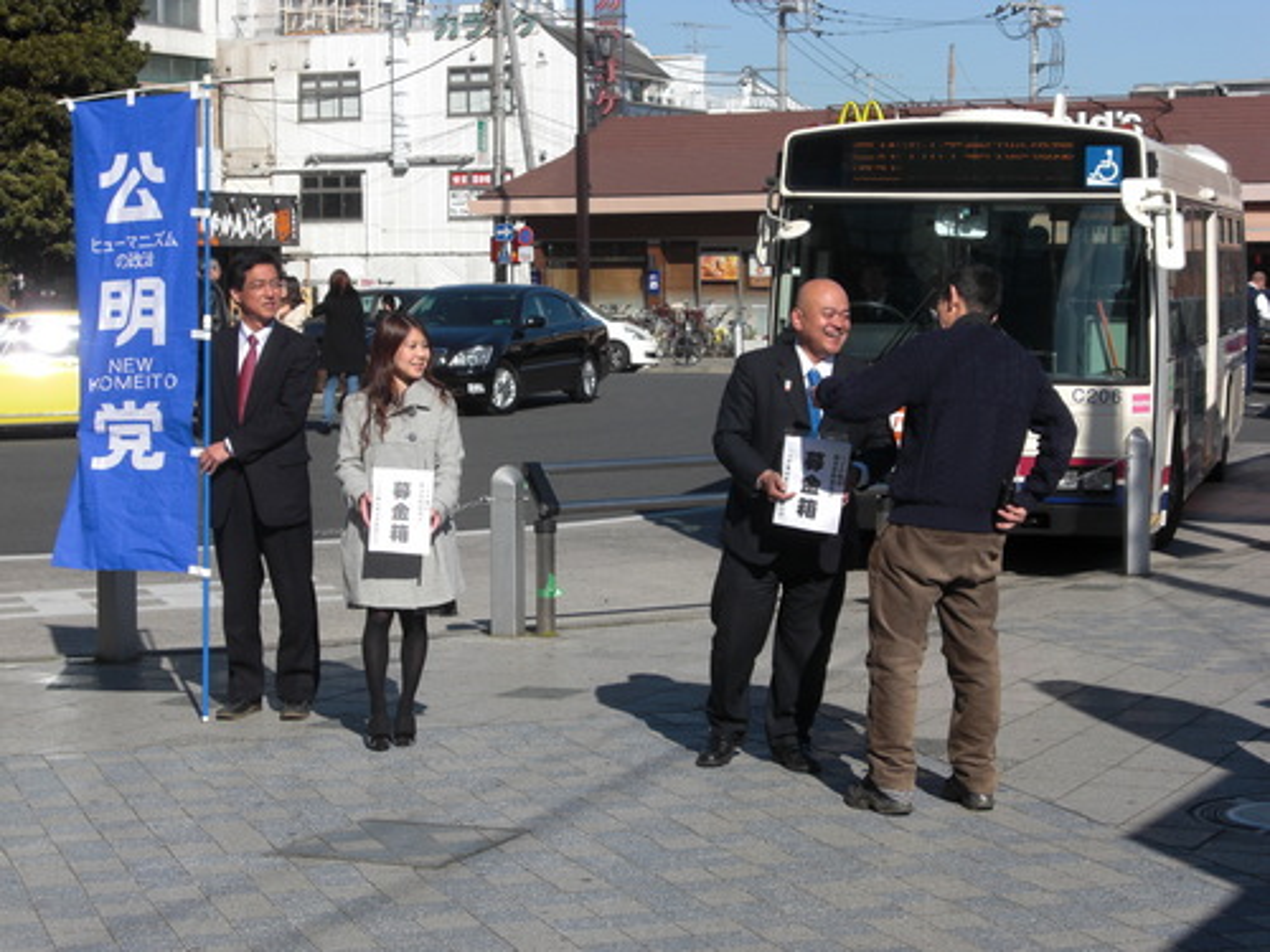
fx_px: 2715
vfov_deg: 19.9
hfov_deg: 26.3
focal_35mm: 74
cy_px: 476
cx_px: 635
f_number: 4.2
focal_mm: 13.1
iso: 50
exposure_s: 1/640
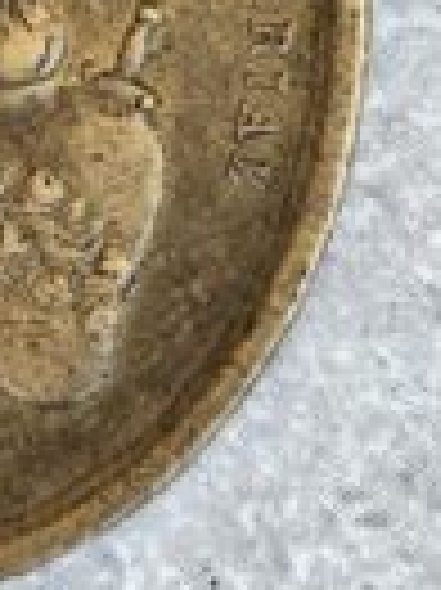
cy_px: -54
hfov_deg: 5.2
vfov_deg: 6.9
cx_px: -122
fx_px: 4832
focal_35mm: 284
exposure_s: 1/100
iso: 64
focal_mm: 6.19
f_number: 1.65
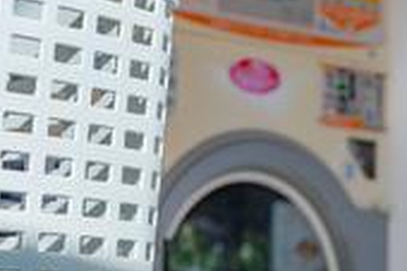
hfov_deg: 13.8
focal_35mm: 147
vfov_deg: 9.2
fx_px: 1660
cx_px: 407
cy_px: -88
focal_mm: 50
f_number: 8
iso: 64
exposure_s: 1/160
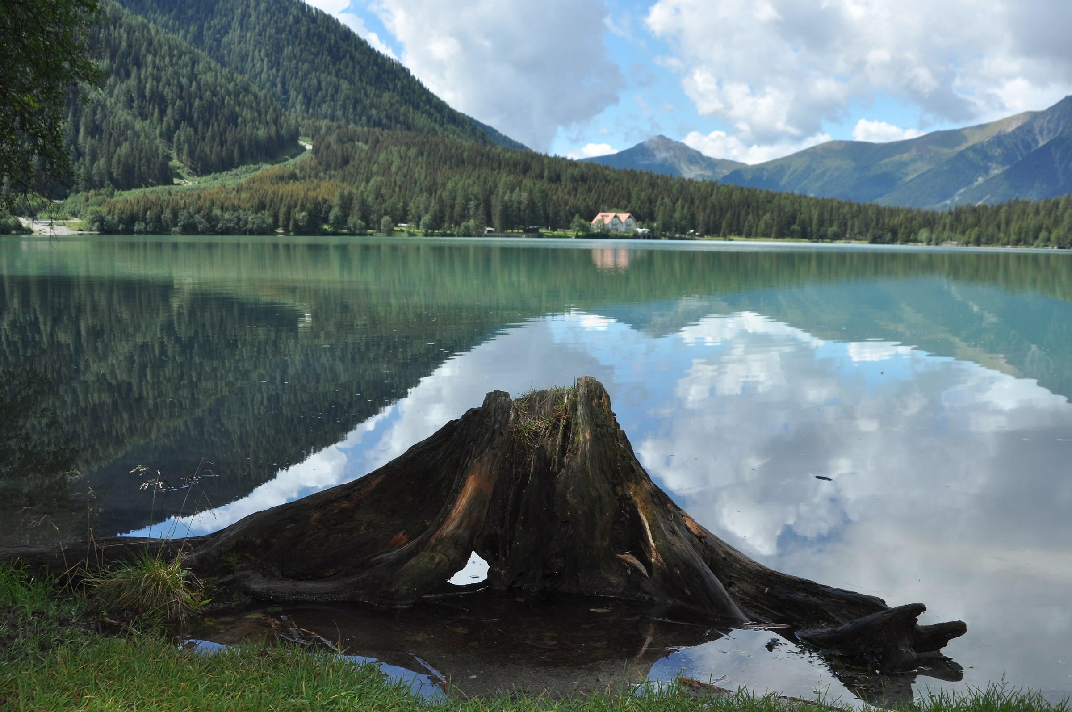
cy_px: 356
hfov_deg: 46.4
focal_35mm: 42
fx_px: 1249
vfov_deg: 31.8
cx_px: 536
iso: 200
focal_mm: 28
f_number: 13
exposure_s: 1/200
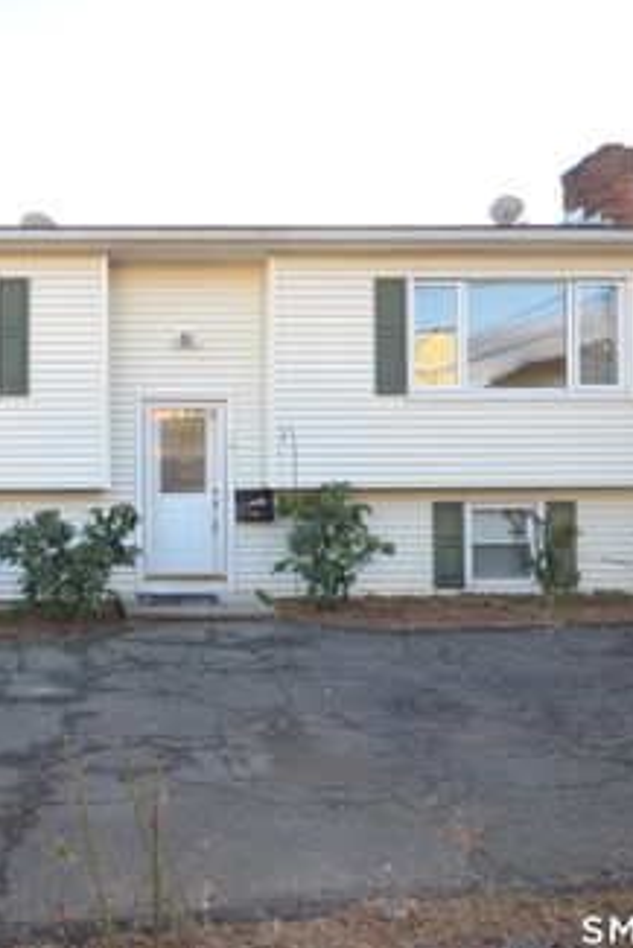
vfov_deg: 76.1
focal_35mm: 23
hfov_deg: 49.5
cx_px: 70
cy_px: 471
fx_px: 606
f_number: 5.6
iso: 280
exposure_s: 1/125
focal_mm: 10
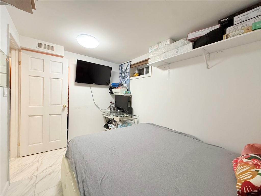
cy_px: 98
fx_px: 106
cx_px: 130
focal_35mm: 14
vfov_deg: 85.7
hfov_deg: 102.1
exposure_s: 1/120
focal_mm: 2.22
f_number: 2.2
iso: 320
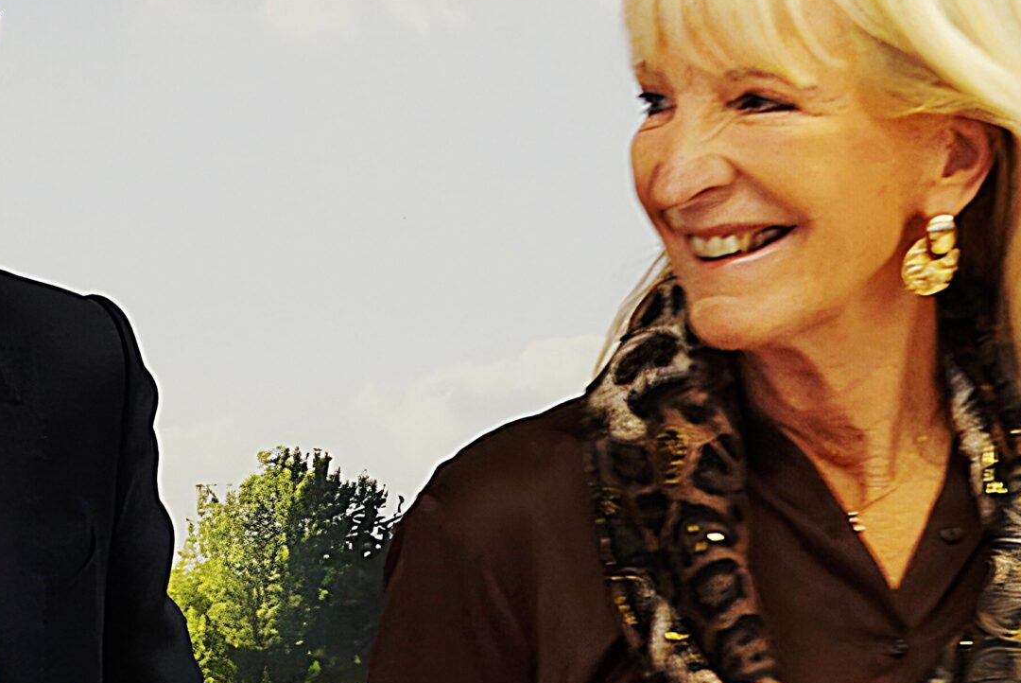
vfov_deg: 12.6
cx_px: -24
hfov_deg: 18.2
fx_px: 3094
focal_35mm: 109
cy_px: 235
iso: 400
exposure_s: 1/50
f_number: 3.2
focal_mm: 16.92
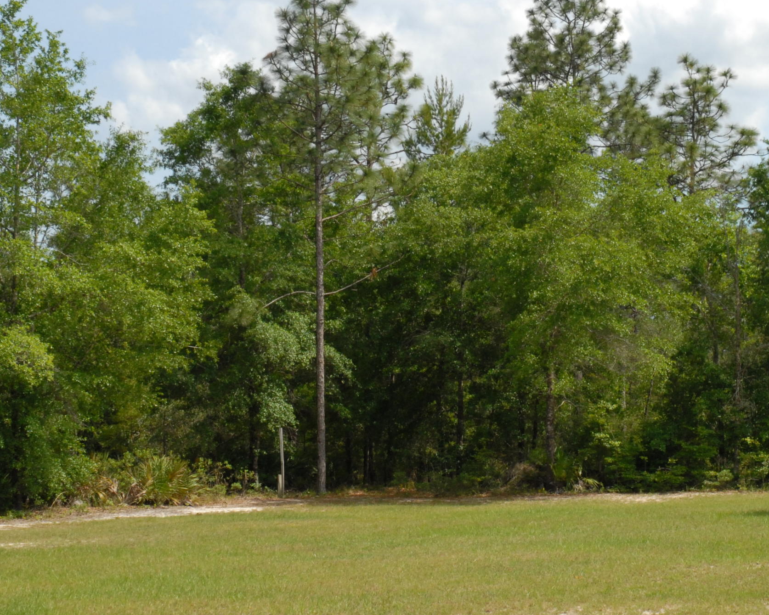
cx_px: 652
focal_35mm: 96
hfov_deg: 19.7
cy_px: 372
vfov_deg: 16.0
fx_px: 2185
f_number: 10
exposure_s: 1/400
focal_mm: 38
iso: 400
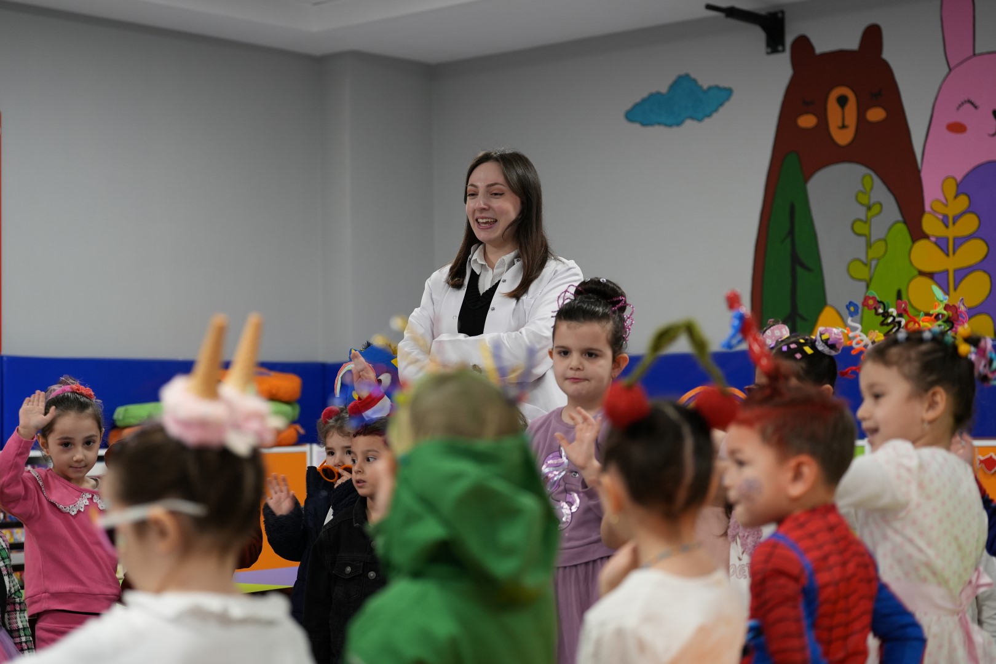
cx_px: 498
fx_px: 1937
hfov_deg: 28.8
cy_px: 332
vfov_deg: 19.5
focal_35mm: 70
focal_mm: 70
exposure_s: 1/100
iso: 800
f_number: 2.8
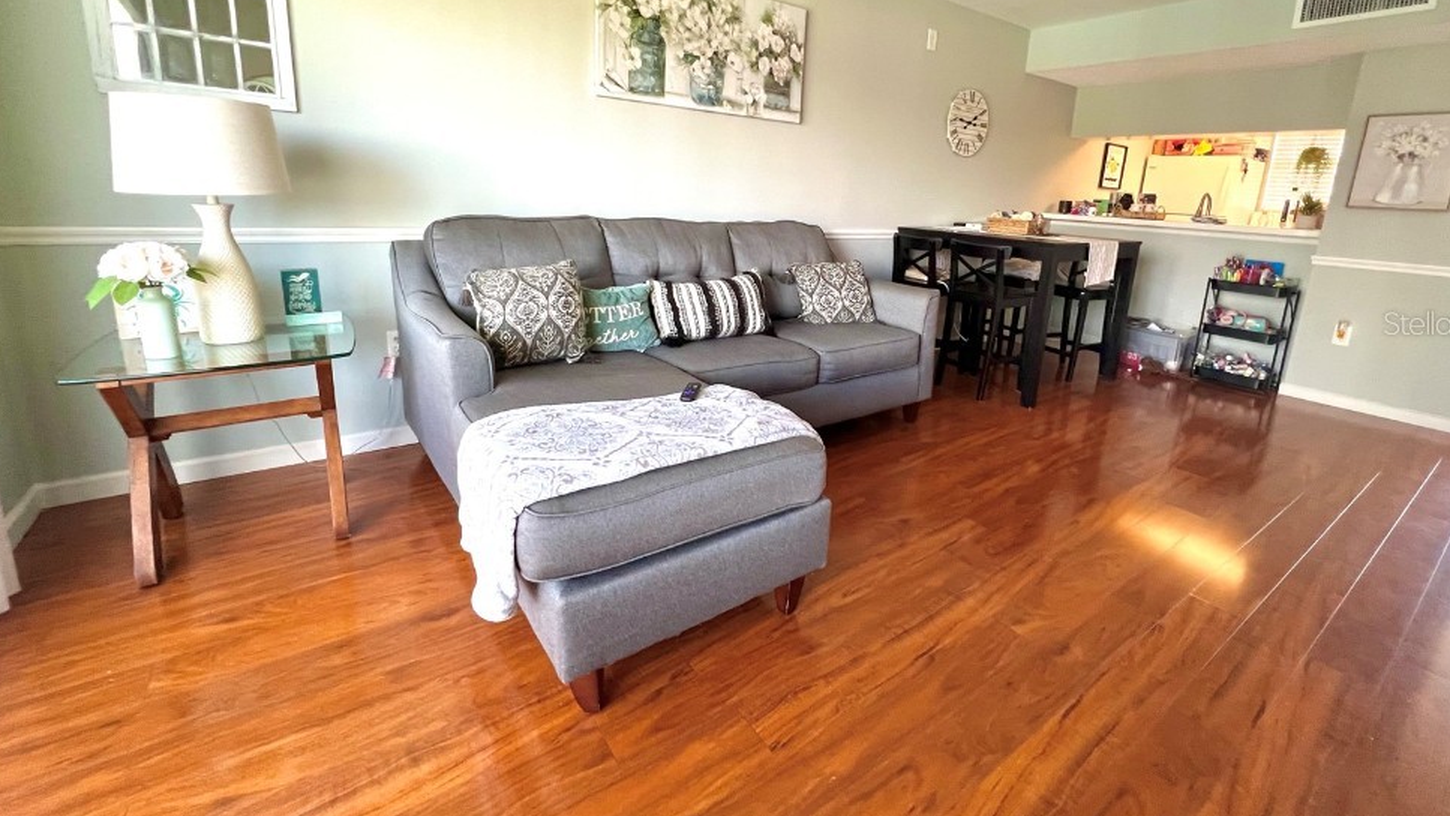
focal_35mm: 15
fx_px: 577
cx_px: 757
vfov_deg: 69.7
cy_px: 322
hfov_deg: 102.9
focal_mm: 1.57
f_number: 1.8
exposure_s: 1/60
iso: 250
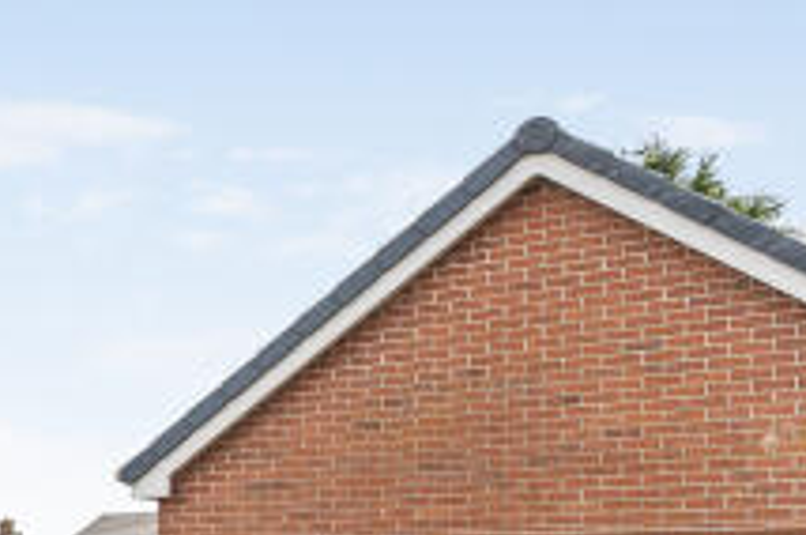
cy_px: 616
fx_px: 1498
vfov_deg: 19.3
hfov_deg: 25.9
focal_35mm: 67
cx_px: -230
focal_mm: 14
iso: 250
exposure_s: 1/400
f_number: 6.3
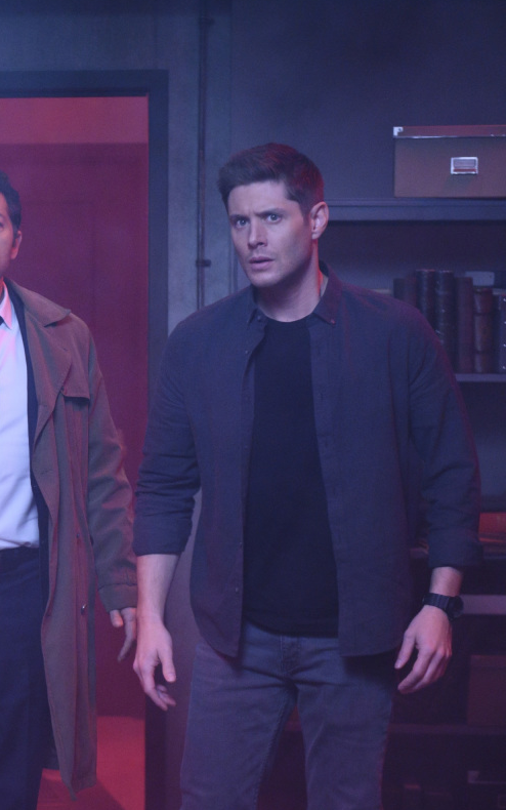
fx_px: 2117
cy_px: 403
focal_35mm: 96
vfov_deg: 21.6
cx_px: -68
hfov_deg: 13.3
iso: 4000
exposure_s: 1/80
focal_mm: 62
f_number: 2.8
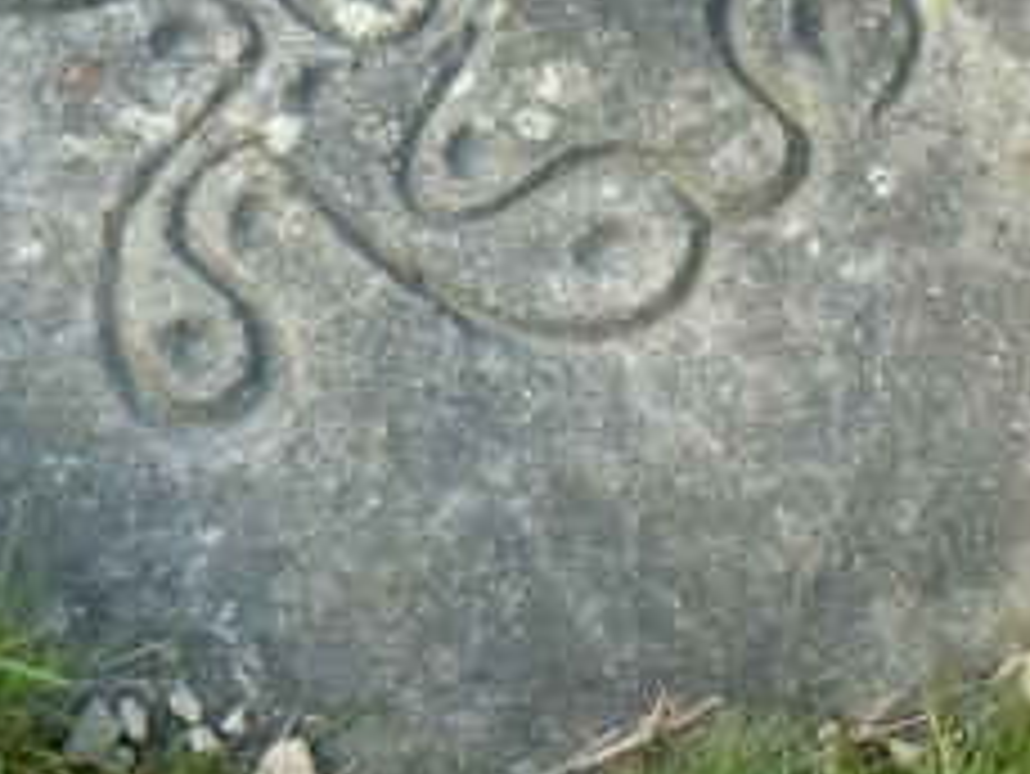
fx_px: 2024
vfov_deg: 21.2
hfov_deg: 28.5
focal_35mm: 68
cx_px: 495
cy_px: 76
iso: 80
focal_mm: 6
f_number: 4
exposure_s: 1/100
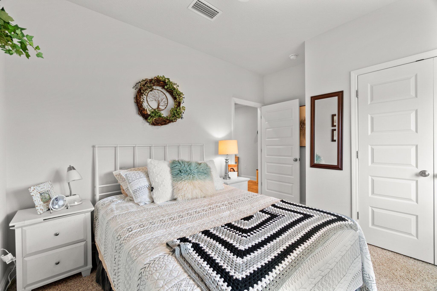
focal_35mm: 15
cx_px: 218
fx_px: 182
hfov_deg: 100.4
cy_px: 146
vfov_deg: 77.3
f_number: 8
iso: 400
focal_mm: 10
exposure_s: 1
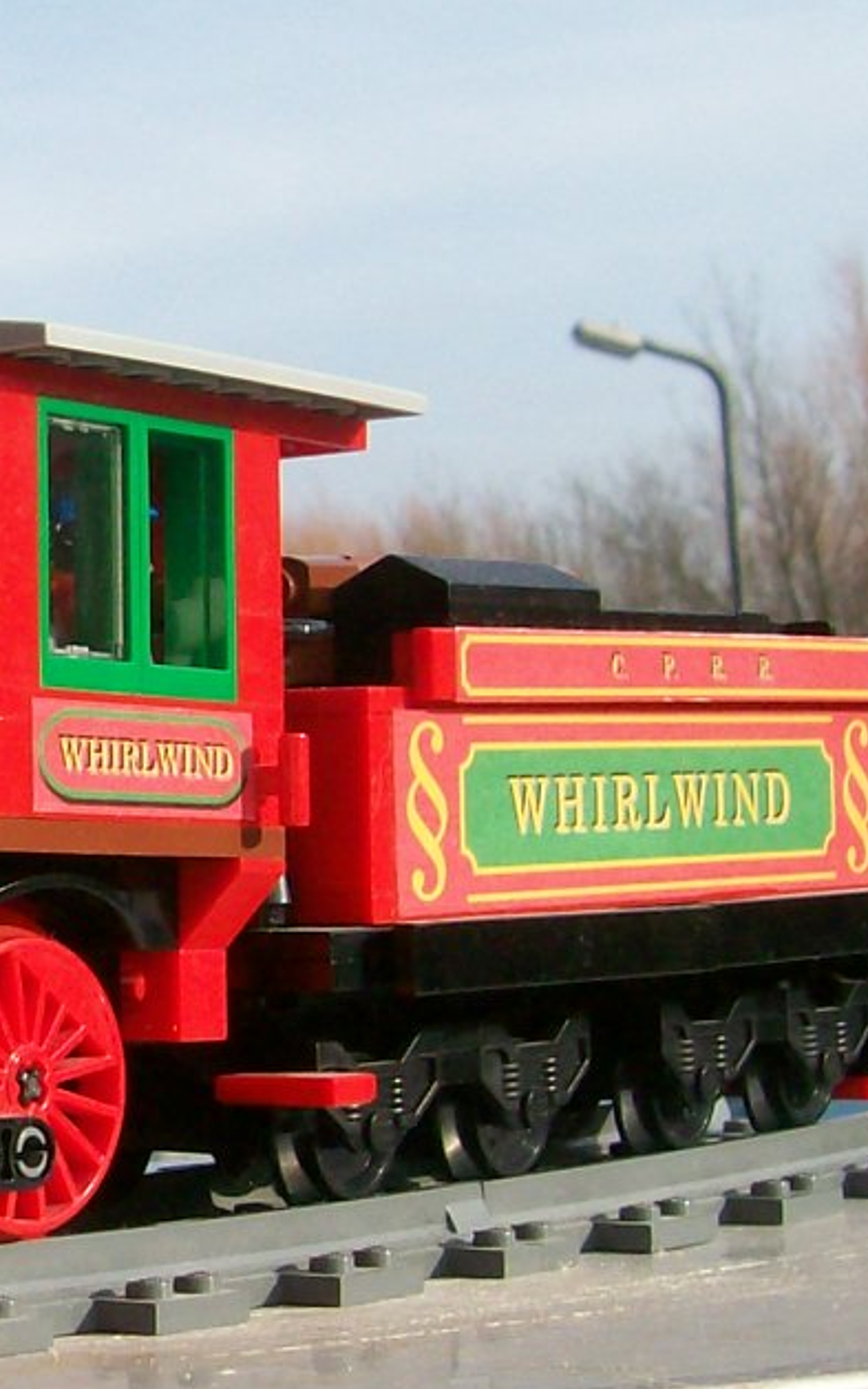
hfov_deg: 12.5
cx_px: -583
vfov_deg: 21.4
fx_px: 3672
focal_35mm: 97
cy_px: 616
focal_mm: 6
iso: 80
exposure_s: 1/504
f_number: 4.8
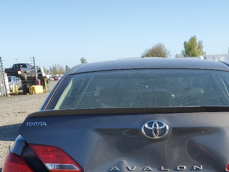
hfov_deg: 30.2
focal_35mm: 63
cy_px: 205
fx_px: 417
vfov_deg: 21.6
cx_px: 172
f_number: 1.5
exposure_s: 1/2000
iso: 50
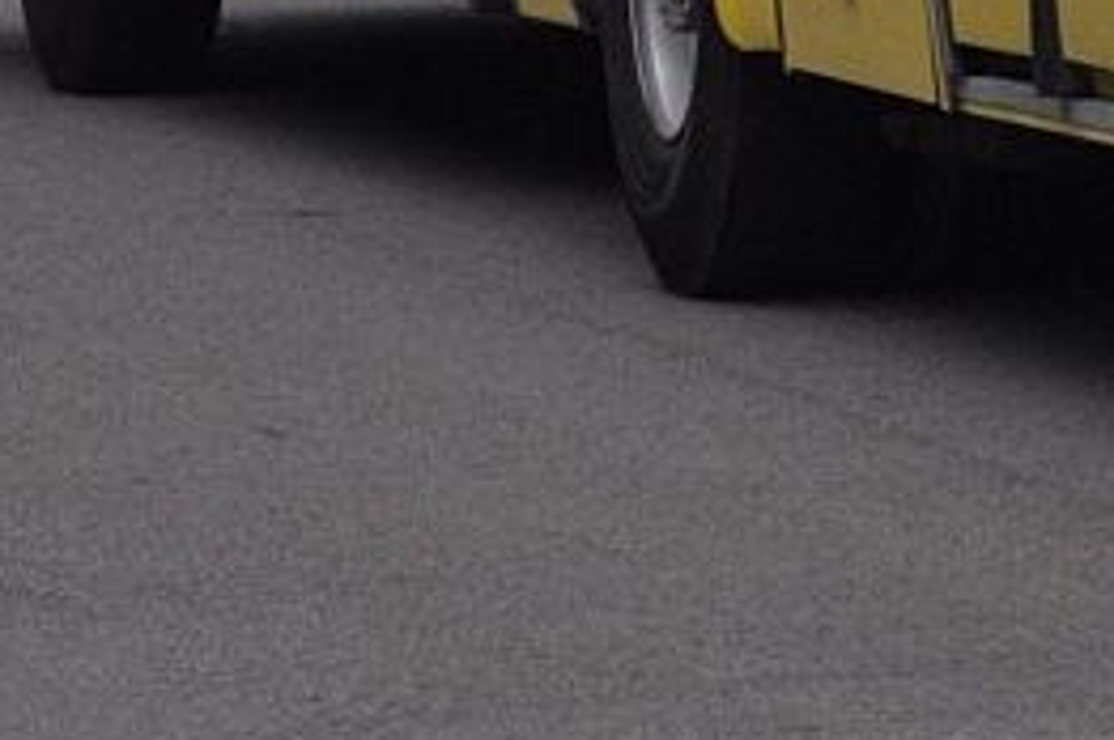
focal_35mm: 470
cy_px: -1114
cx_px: 2290
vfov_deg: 2.9
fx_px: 14526
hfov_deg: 4.3
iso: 560
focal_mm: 58
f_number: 5
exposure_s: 1/1000
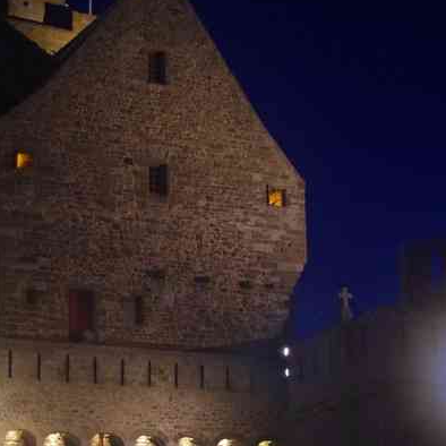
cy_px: 326
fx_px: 1459
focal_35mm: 100
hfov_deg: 17.3
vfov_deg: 17.3
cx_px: 327
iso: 3200
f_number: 4
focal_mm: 31
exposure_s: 1/13
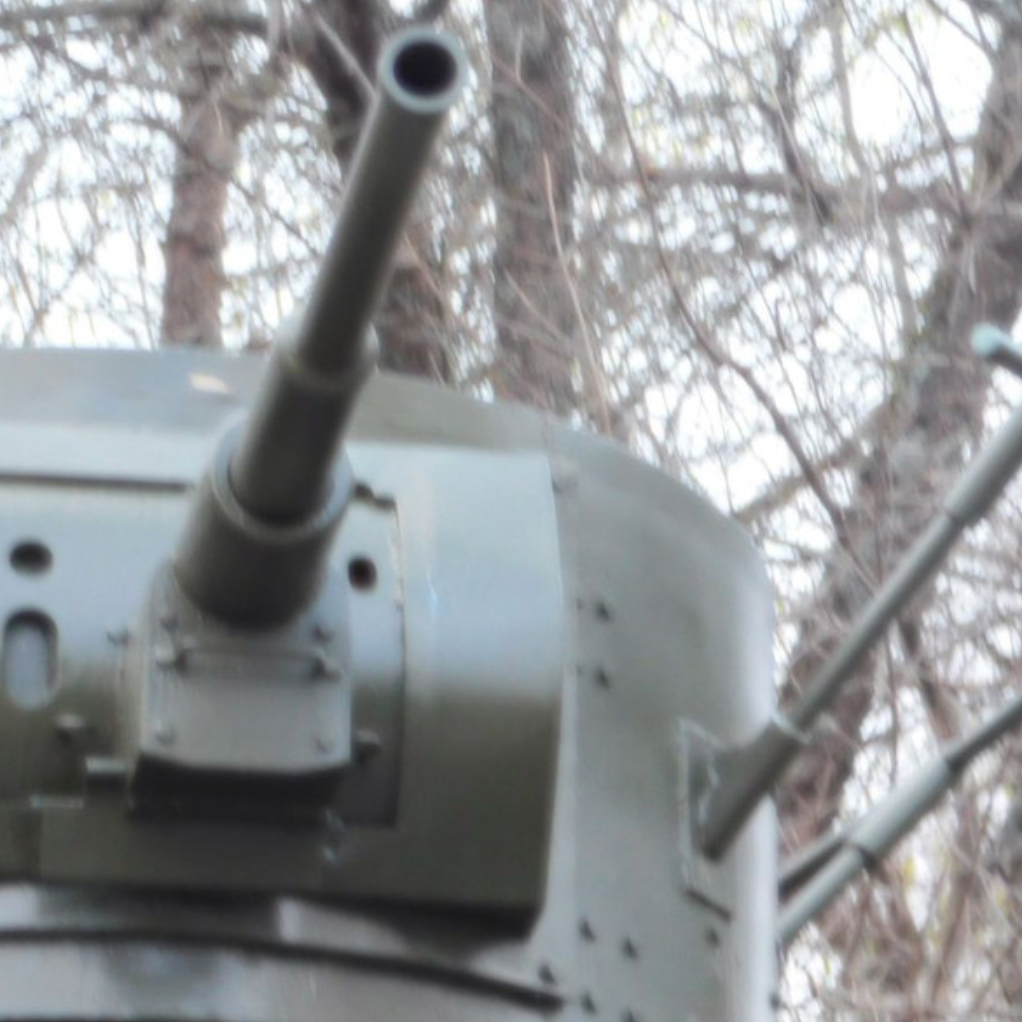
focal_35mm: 429
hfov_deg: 4.1
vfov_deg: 4.1
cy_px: 570
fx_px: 14330
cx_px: 249
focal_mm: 47.2
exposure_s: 1/30
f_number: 5.7
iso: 320
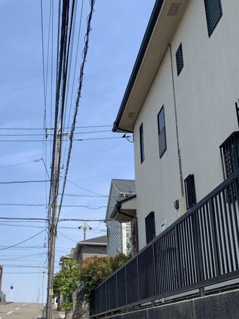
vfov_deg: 42.9
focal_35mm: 44
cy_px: 160
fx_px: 405
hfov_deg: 32.2
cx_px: 58
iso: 25
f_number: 1.8
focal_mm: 4.25
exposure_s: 1/2075
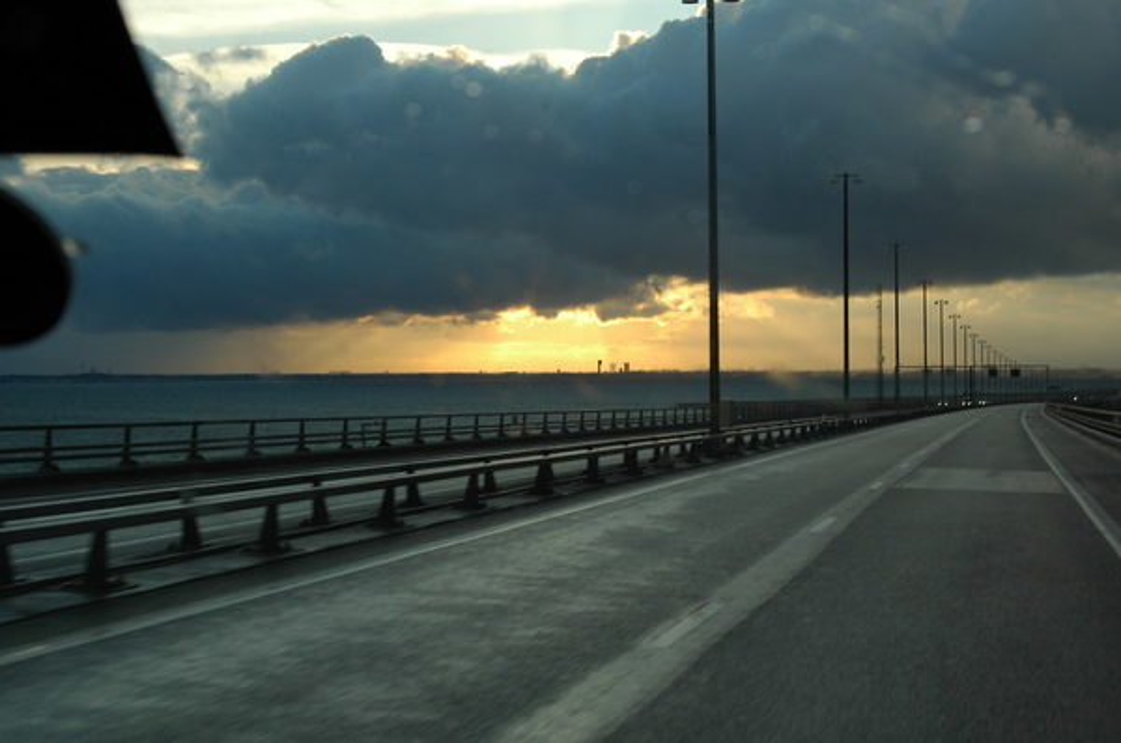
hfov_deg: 30.6
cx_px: 560
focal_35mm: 66
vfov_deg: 20.5
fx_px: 2052
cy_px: 372
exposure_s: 1/160
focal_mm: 44
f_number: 9
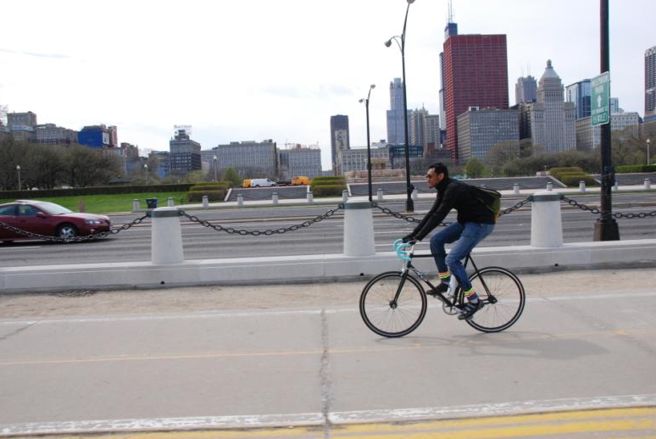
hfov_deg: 60.2
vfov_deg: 42.4
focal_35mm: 31
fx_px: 566
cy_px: 222
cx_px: 334
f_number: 11
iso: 400
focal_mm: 20
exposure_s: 1/500
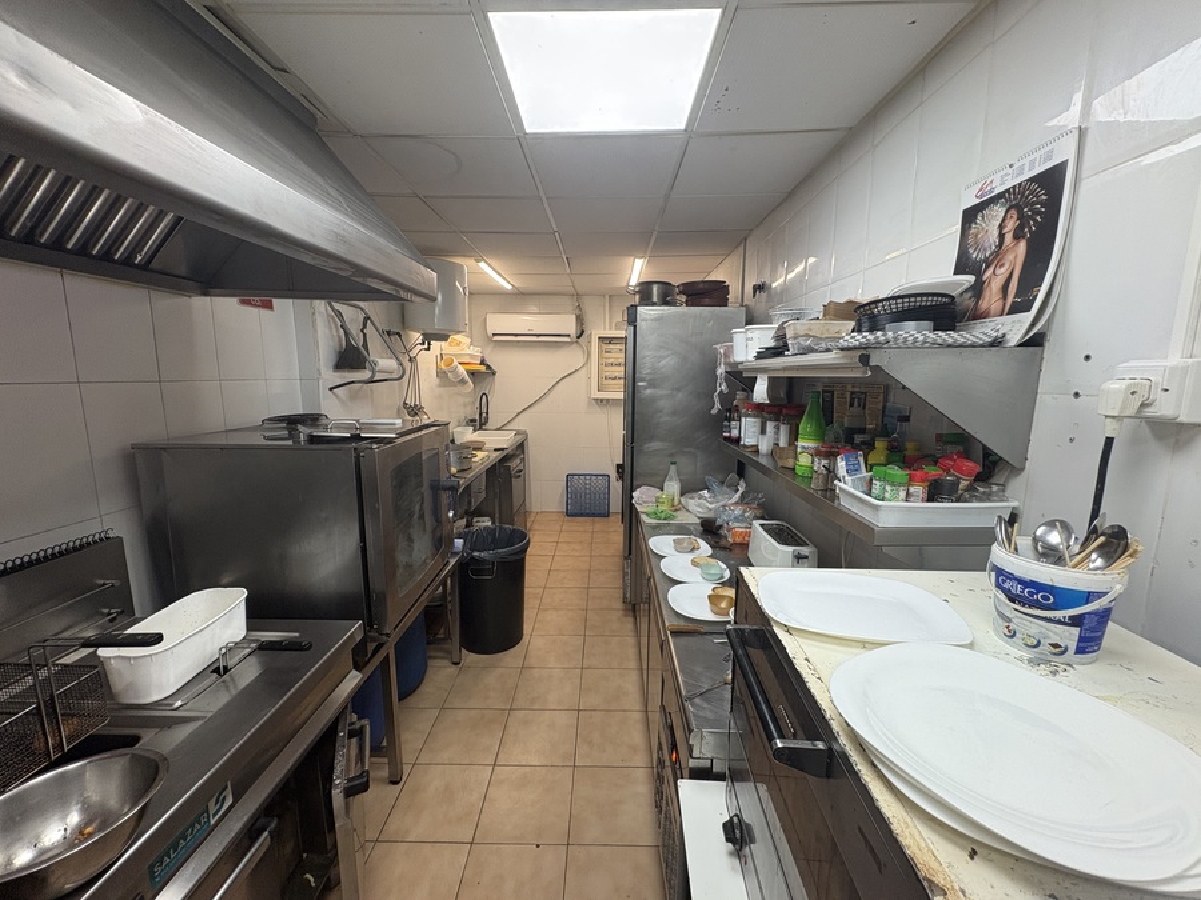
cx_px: 600
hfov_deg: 102.1
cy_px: 450
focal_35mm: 14
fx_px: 486
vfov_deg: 85.7
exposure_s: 1/100
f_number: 2.2
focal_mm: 2.22
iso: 160
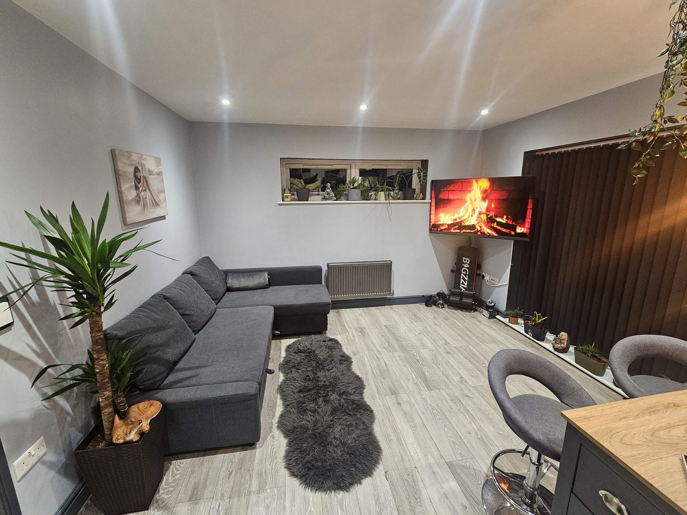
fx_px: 258
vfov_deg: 89.9
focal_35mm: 13
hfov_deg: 106.2
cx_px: 344
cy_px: 258
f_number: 2.2
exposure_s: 1/33
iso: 400
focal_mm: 2.2
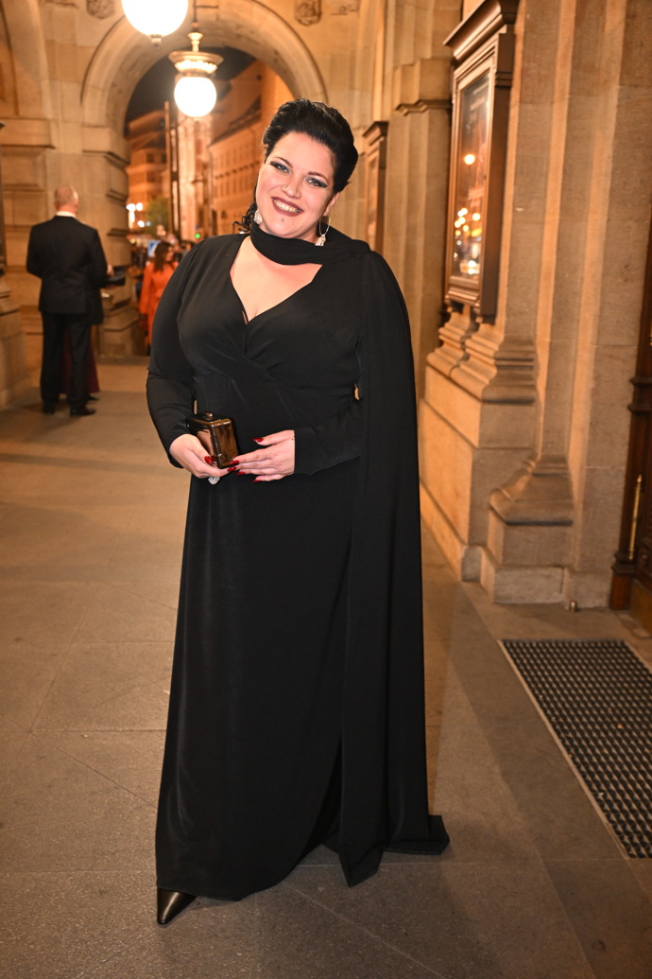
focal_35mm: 36
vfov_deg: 53.1
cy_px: 490
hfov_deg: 36.9
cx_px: 326
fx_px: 978
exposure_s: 1/40
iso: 3200
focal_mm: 36
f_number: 4
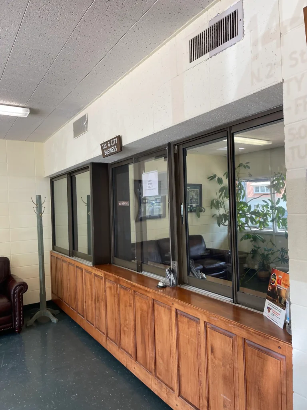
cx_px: 154
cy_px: 205
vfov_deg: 69.4
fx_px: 296
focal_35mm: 25
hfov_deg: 54.9
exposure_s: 1/120
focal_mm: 5.1
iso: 40
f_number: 1.6
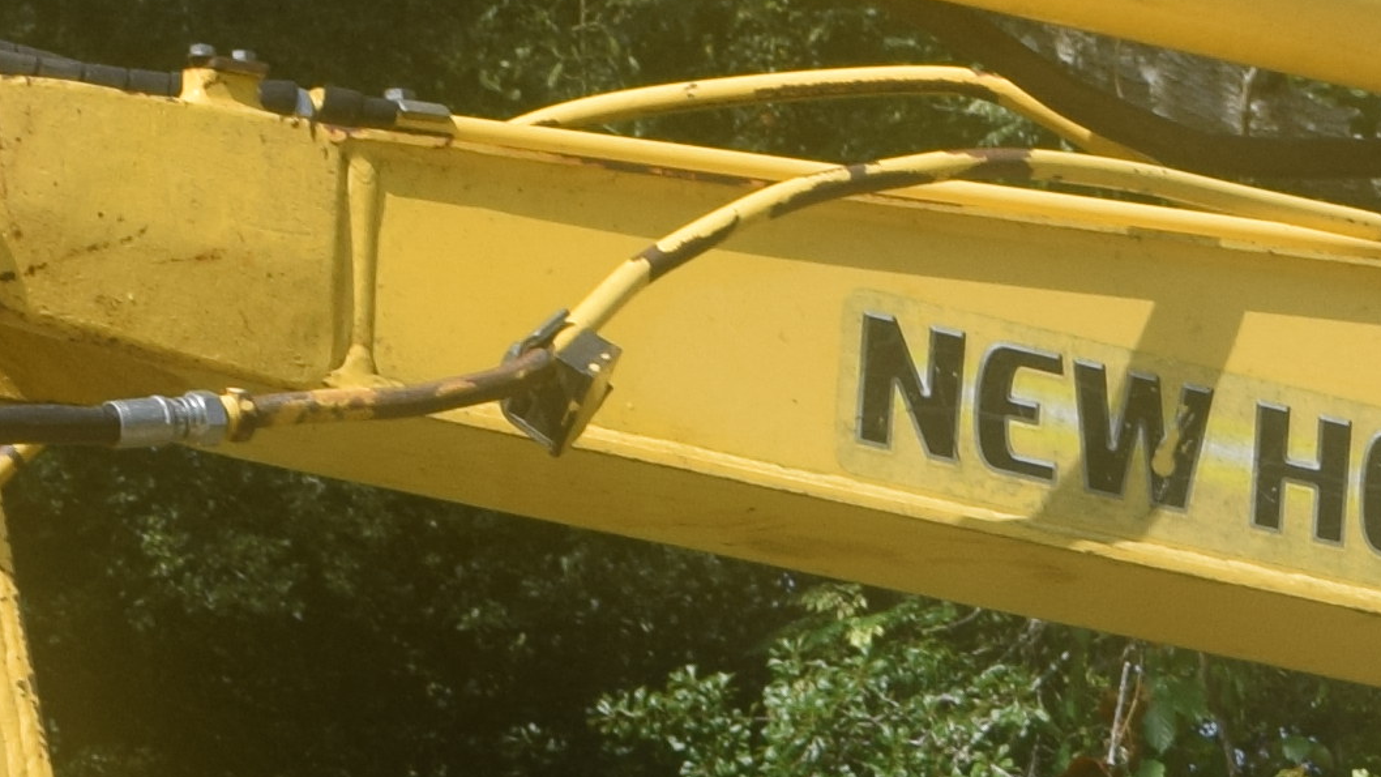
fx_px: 7177
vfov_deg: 5.9
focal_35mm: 196
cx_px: 2013
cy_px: 1934
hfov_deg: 10.6
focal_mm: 22
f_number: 10
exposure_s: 1/400
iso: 200
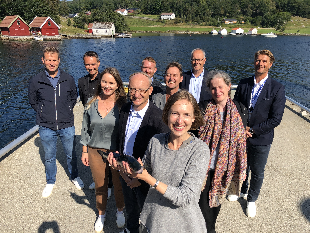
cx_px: 155
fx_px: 251
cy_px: 116
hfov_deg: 63.4
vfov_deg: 49.7
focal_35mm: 28
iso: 20
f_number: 1.8
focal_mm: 4
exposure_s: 1/1656
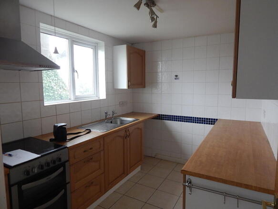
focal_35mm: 23
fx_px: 185
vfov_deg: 58.9
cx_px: 139
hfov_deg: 73.9
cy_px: 104
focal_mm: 4
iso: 280
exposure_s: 1/30
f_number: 3
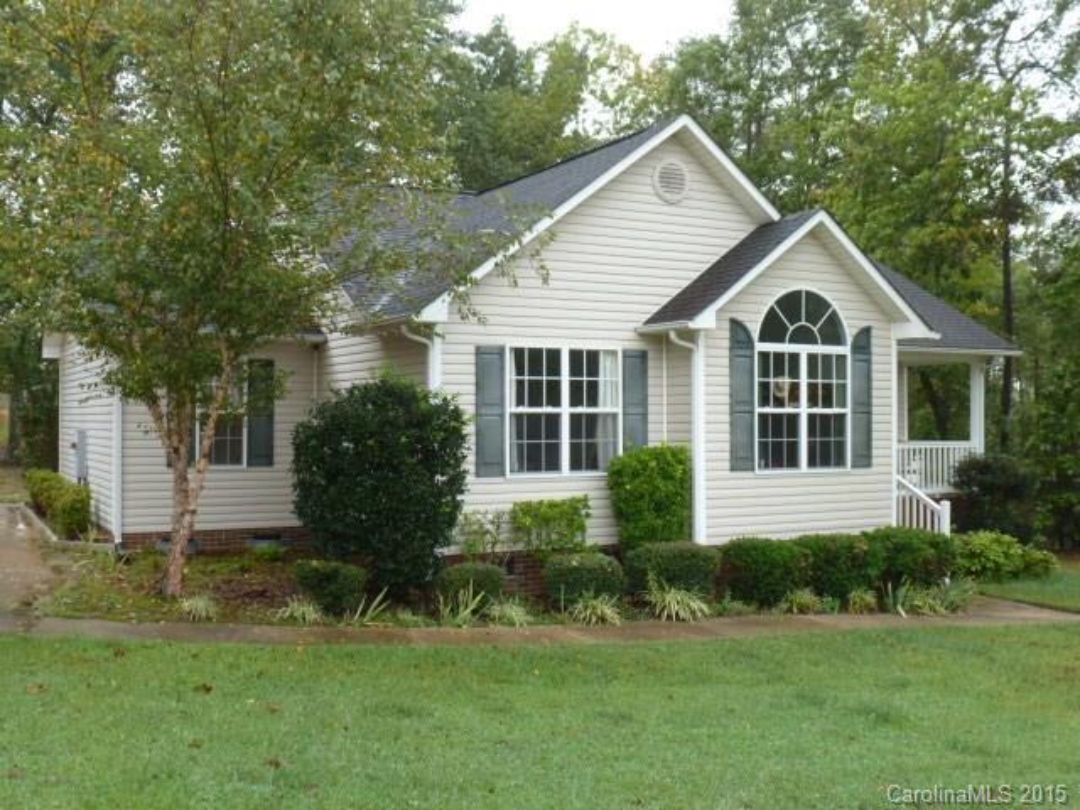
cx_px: 540
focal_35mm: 36
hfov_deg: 51.4
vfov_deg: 39.7
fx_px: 1123
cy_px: 405
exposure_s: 1/125
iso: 100
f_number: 4
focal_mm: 6.4
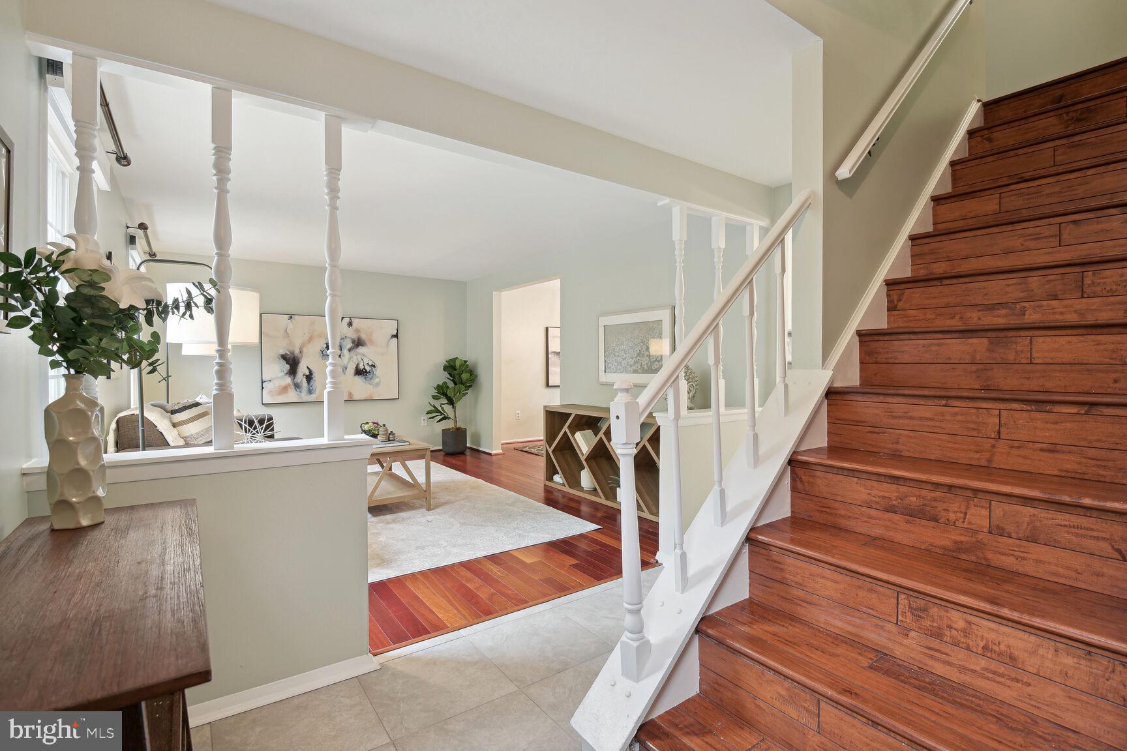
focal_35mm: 16
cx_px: 564
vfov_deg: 73.7
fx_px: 501
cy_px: 376
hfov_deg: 96.7
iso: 400
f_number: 8
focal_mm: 16
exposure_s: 1/3.33
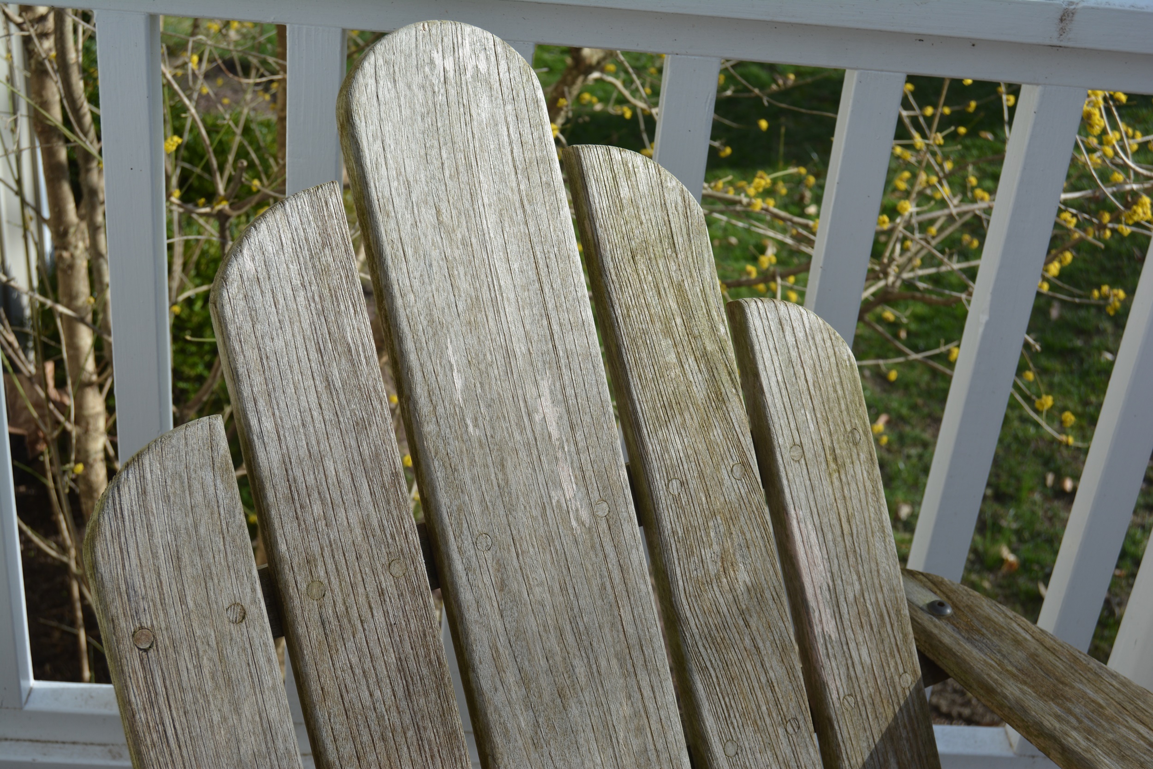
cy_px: 384
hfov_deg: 41.1
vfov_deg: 28.1
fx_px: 1537
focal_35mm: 48
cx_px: 576
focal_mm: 32
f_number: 8
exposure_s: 1/250
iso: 140
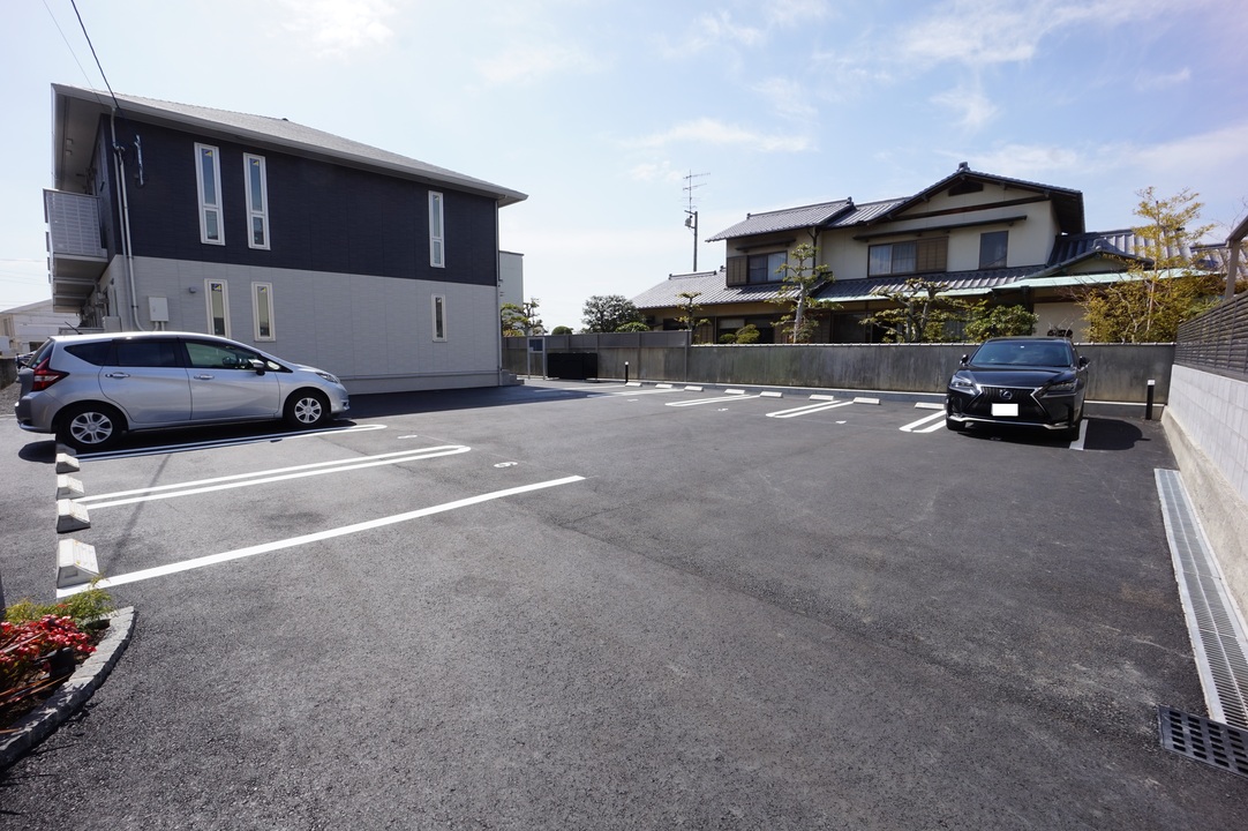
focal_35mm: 15
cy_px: 416
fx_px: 520
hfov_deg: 100.4
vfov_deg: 77.3
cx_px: 624
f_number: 14
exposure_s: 1/80
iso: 100
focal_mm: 10
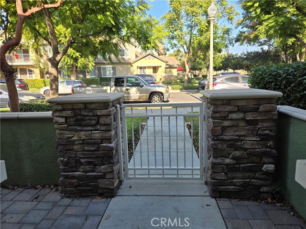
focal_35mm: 23
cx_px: 153
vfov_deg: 58.9
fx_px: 203
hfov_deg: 73.9
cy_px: 114
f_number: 1.8
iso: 25
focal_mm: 5.4
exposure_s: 1/677
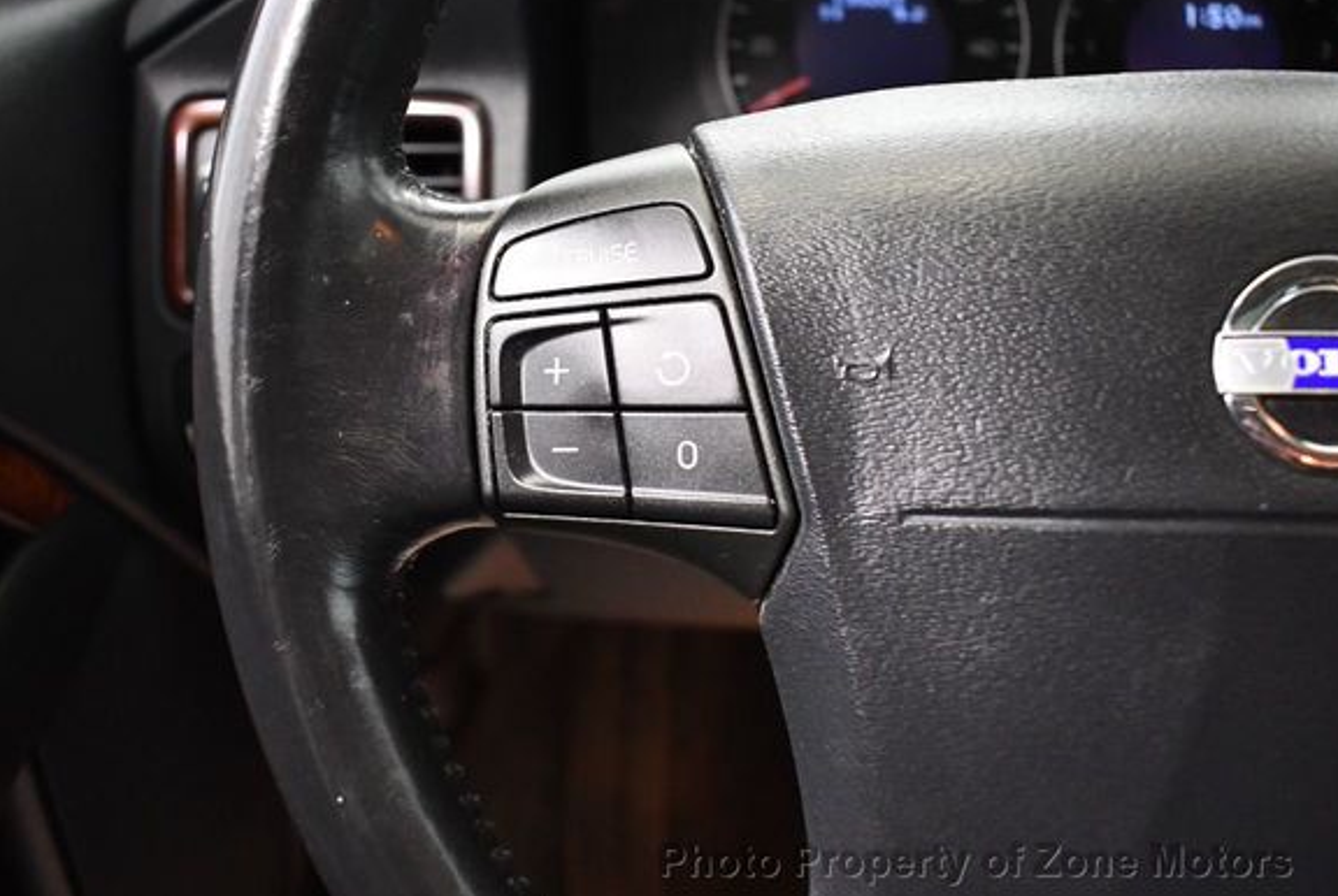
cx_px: 625
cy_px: 407
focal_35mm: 40
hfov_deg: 48.4
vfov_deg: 33.5
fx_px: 1489
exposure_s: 1/60
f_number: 3.5
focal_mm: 18
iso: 3200
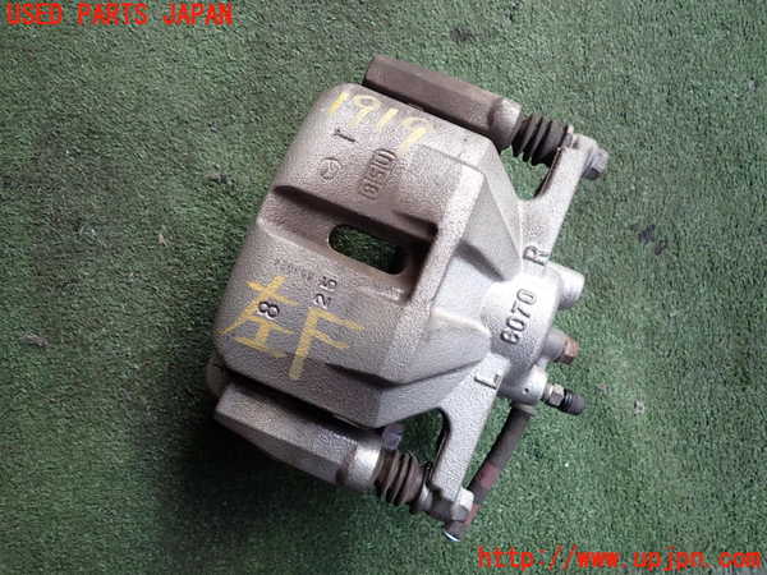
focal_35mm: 25
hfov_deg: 69.4
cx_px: 384
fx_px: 554
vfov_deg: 54.9
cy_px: 288
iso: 160
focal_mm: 4.5
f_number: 2
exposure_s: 1/125
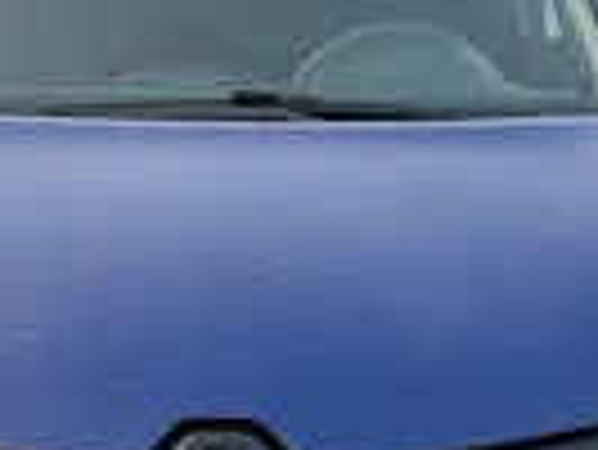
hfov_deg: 15.1
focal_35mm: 130
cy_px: 356
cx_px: 198
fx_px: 2248
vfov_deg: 11.4
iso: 80
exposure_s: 1/121
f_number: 1.78
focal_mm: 6.76
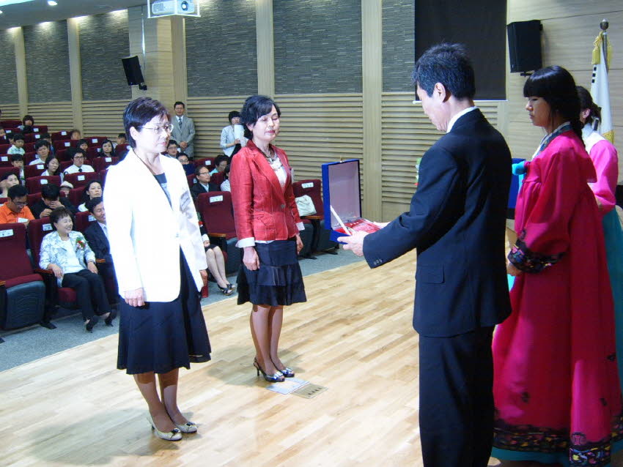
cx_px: 312
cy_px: 234
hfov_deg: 50.1
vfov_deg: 38.7
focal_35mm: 37
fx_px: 666
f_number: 2.9
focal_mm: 6.2
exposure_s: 1/10
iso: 141
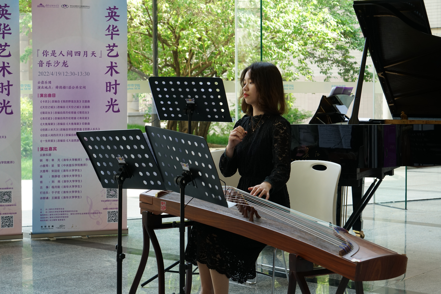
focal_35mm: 70
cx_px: 220
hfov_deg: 28.8
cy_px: 147
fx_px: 858
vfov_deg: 19.5
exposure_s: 1/160
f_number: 8
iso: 800
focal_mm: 70
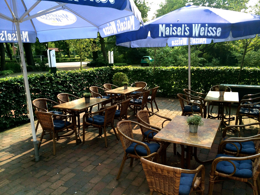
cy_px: 98
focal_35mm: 30
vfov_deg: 46.8
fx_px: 225
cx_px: 130
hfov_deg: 60.0
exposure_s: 1/456
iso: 32
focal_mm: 4.12
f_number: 2.2
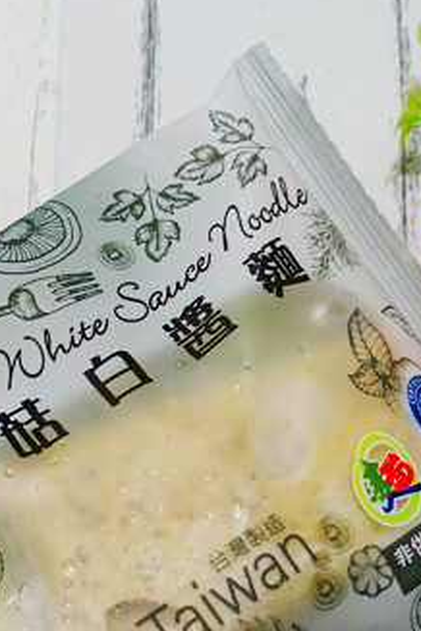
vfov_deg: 21.6
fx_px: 1631
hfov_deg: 14.2
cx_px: -116
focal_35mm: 93
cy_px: 501
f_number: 2.8
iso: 400
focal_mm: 13.92
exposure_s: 1/40
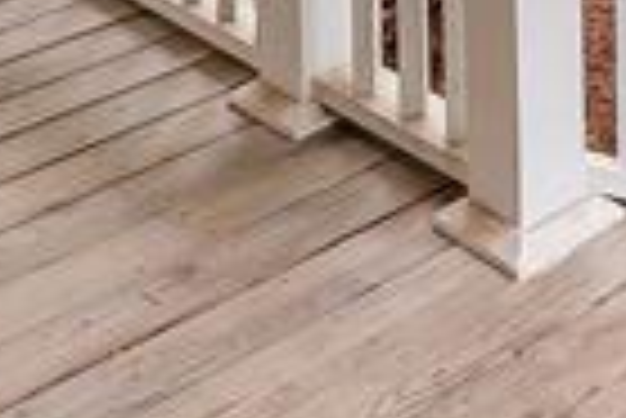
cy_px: -742
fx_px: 1793
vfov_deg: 10.4
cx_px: 793
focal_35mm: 103
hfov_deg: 18.5
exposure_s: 1/30
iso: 100
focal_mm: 14
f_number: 8
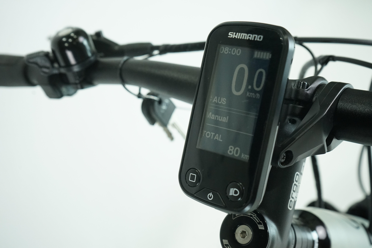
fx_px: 434
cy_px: 124
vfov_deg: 31.9
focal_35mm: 42
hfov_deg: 46.4
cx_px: 186
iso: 3200
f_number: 6.3
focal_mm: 42
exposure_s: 1/200
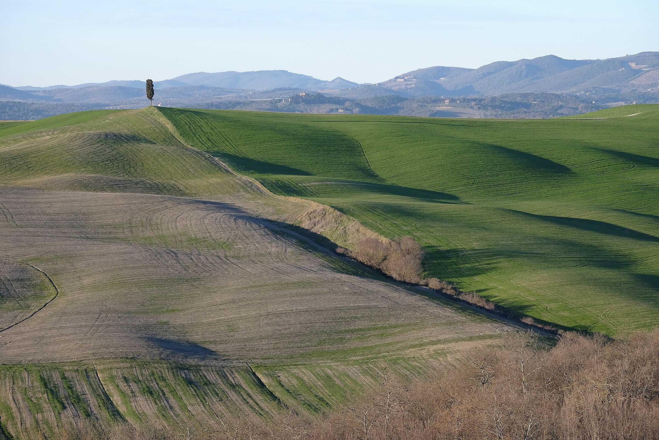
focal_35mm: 136
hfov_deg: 15.1
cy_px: 220
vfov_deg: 10.1
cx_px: 330
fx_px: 2489
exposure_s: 1/170
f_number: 6.4
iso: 200
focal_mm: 90.4
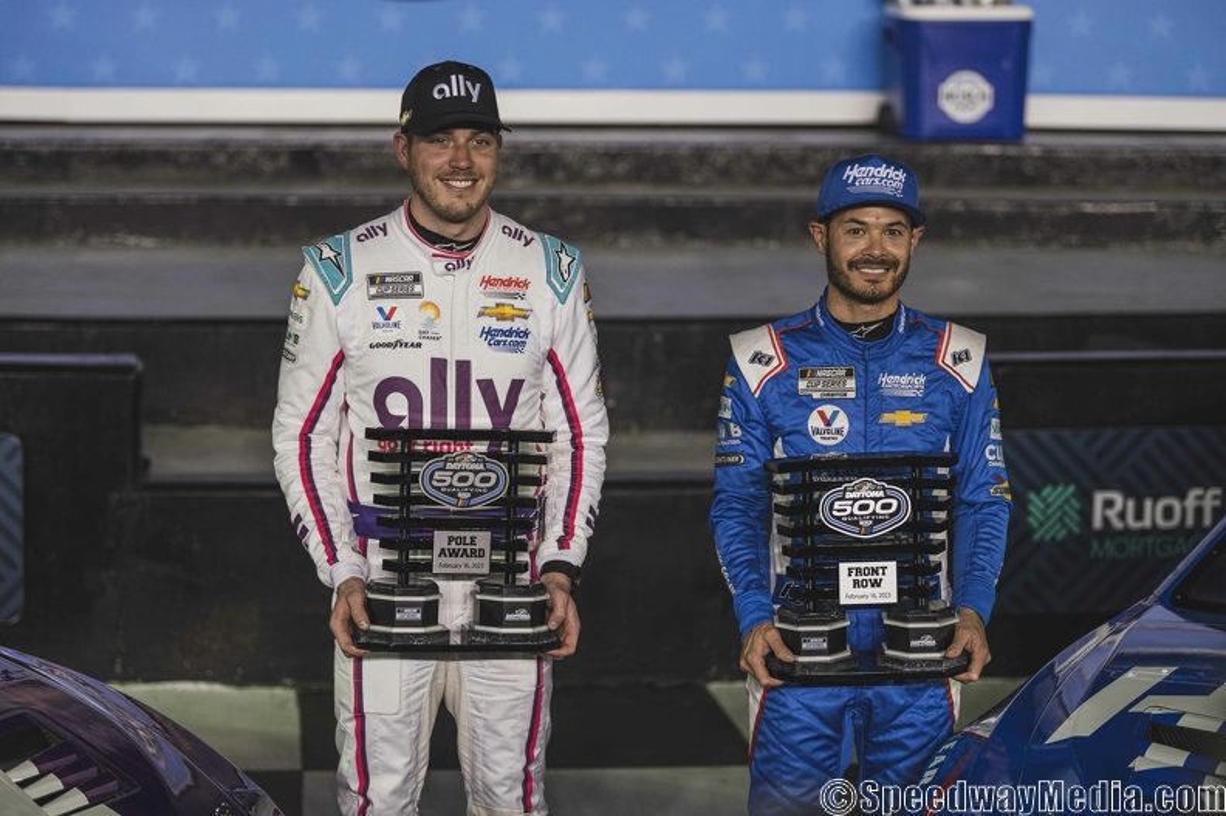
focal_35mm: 110
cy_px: 408
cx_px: 613
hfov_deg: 18.6
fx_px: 3744
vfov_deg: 12.4
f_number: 2.8
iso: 1250
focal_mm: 110
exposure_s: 1/200
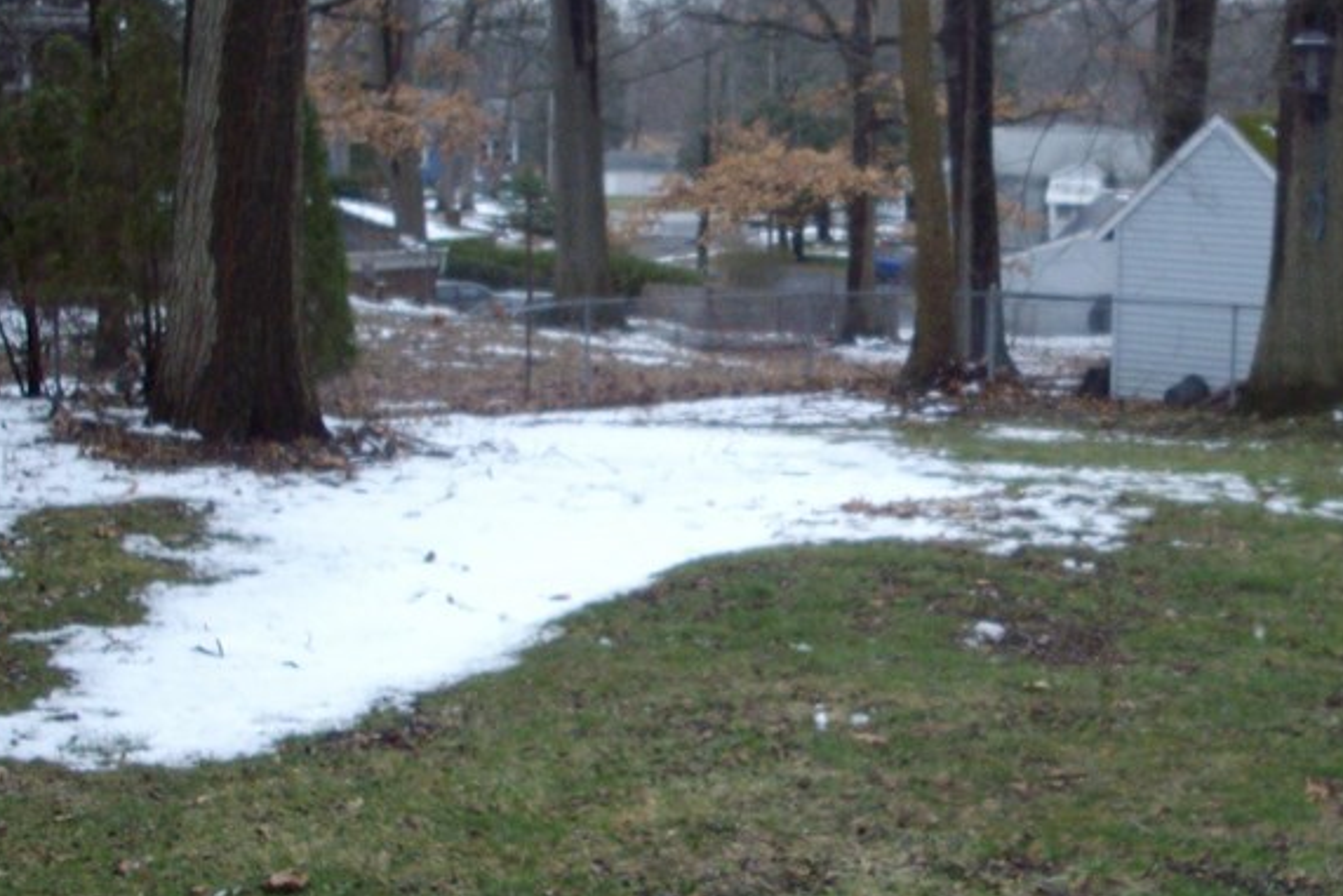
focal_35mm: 69
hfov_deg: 28.9
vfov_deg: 19.7
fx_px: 2575
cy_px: 390
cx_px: 948
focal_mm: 6.2
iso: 160
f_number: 2.8
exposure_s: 1/250
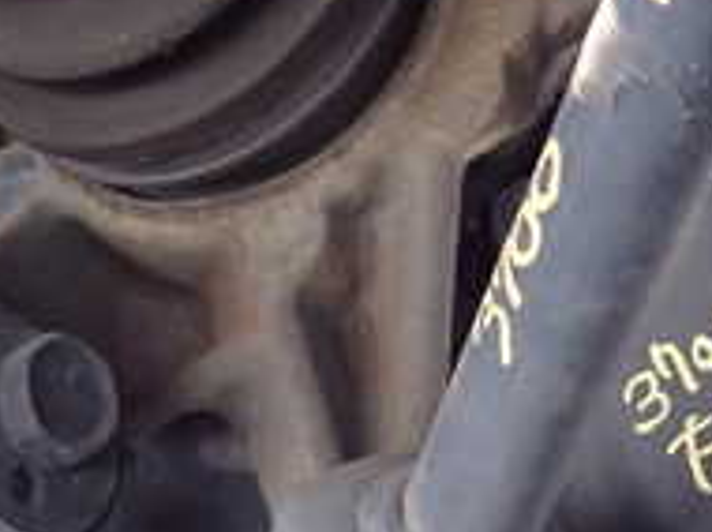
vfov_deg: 18.5
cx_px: 363
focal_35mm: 79
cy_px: 127
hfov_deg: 24.7
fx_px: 1623
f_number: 2
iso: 250
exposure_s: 1/30
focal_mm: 4.5
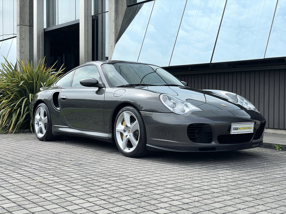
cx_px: 143
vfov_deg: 28.0
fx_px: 430
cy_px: 107
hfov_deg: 36.8
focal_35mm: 52
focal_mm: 6
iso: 25
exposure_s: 1/1597
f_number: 2
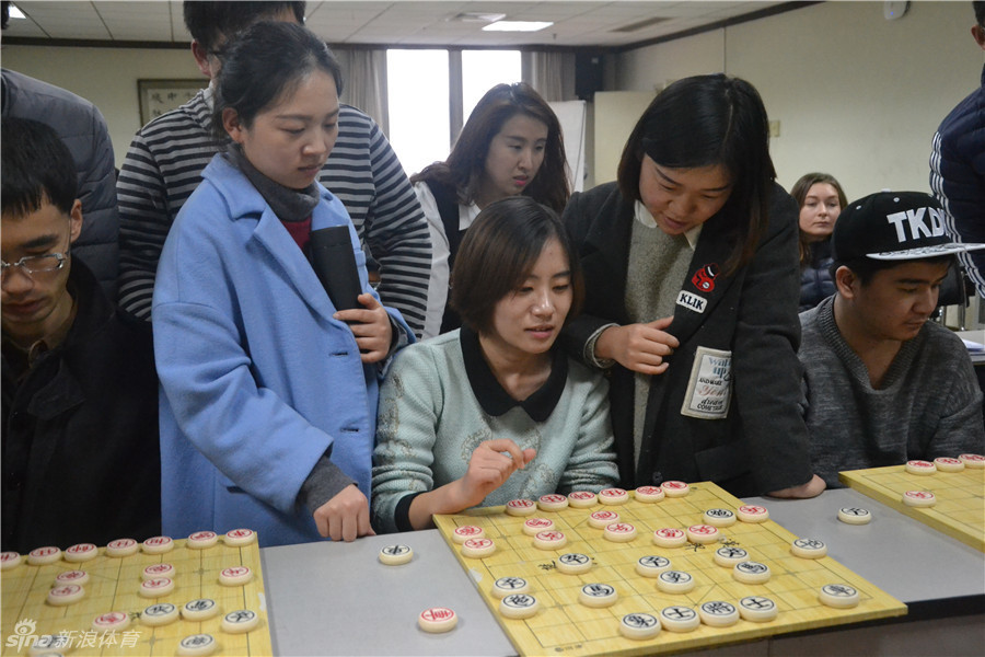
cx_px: 492
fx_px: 1026
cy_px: 328
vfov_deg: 35.5
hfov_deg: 51.3
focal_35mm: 38
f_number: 4.5
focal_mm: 25
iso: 3200
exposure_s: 1/100
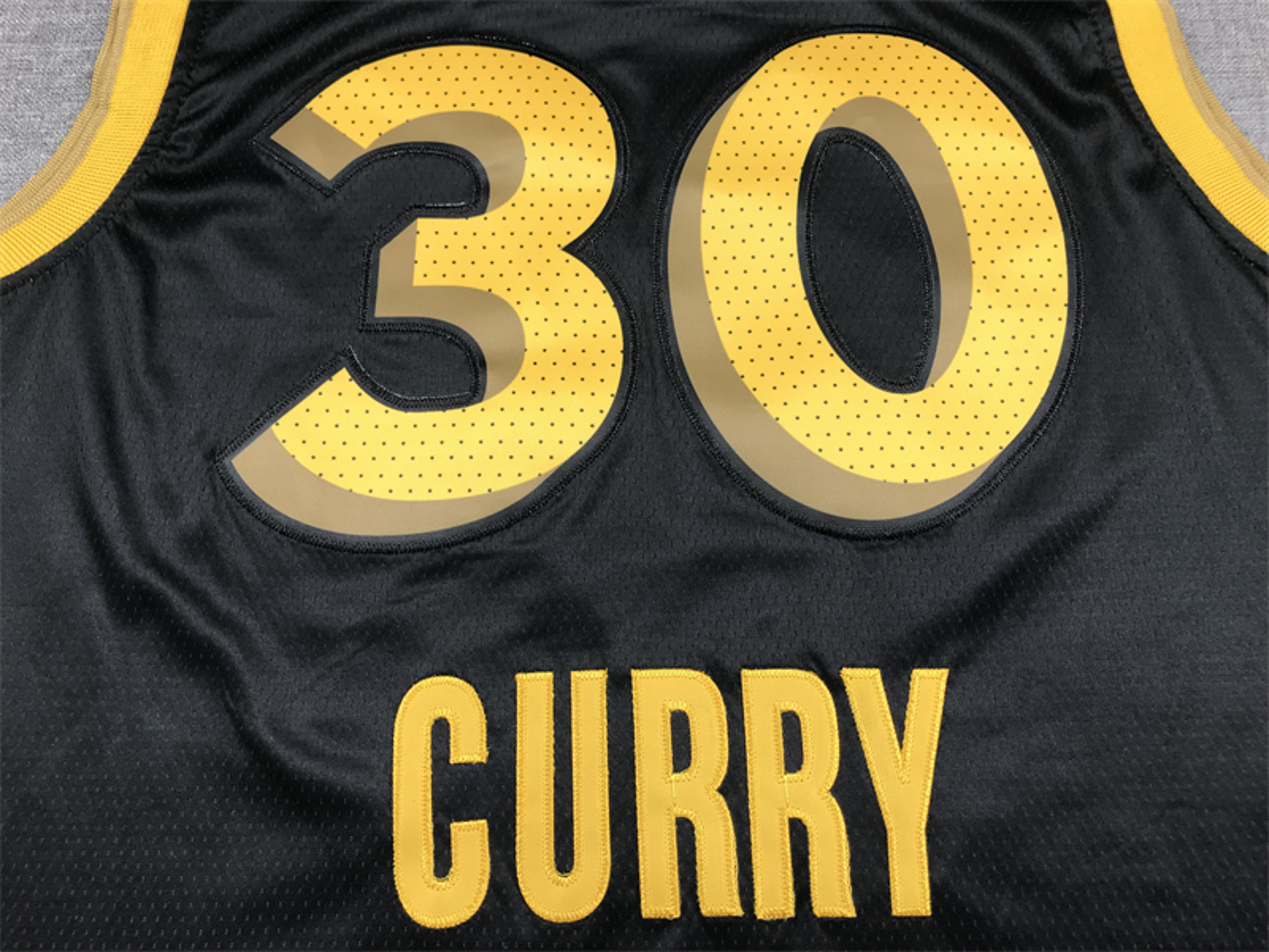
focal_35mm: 28
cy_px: 476
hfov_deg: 63.4
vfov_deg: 49.7
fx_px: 1026
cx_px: 634
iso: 25
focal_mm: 3.99
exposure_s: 1/50
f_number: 1.8
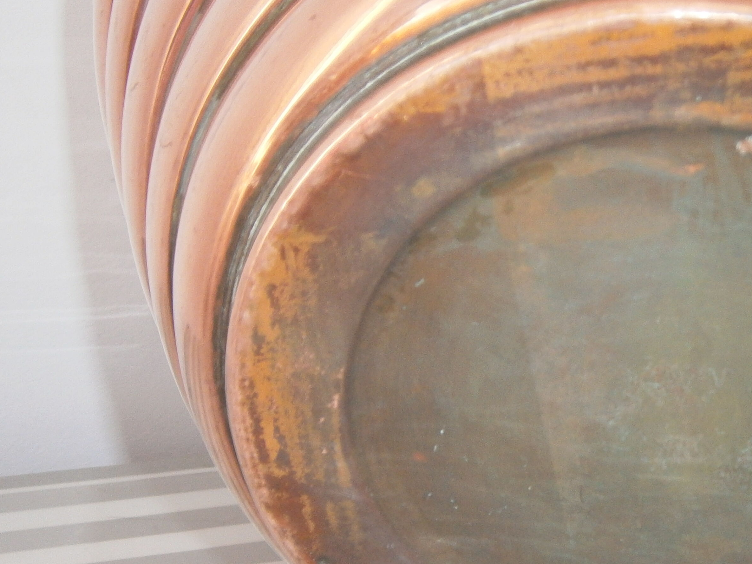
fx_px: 1846
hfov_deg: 22.5
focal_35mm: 85
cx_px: 662
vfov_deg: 17.3
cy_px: 408
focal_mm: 8.3
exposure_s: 1/40
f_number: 3.4
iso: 125
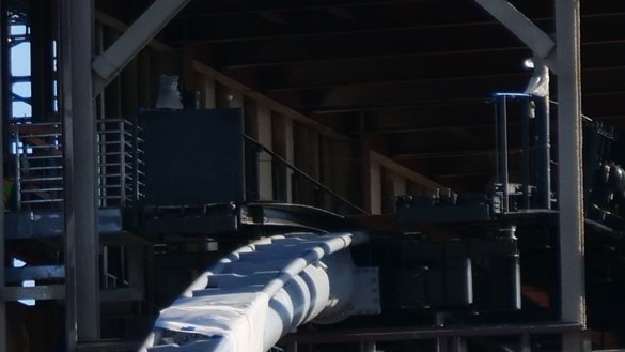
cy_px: 611
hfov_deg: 2.6
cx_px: 136
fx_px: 13738
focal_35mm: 829
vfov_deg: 1.5
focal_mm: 60
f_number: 4
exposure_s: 1/1600
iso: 200
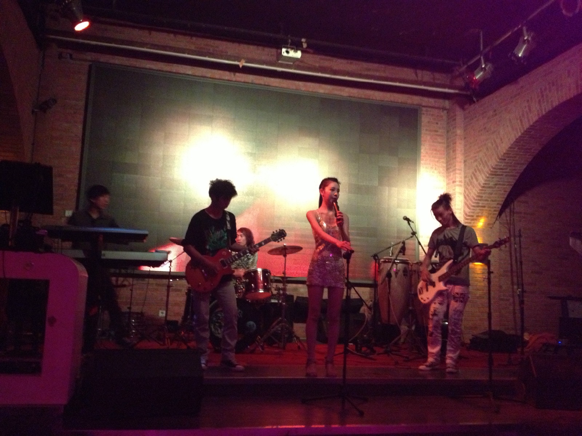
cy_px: 218
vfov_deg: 40.7
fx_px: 588
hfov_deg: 52.6
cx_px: 291
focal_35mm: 35
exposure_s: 1/15
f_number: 2.4
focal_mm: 4.28
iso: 640
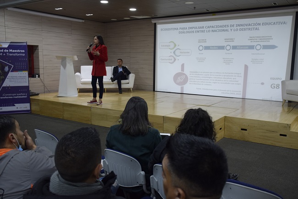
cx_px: 149
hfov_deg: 57.2
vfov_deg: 39.9
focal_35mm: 33
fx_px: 273
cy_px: 100
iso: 1000
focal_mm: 22
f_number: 3.5
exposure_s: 1/60
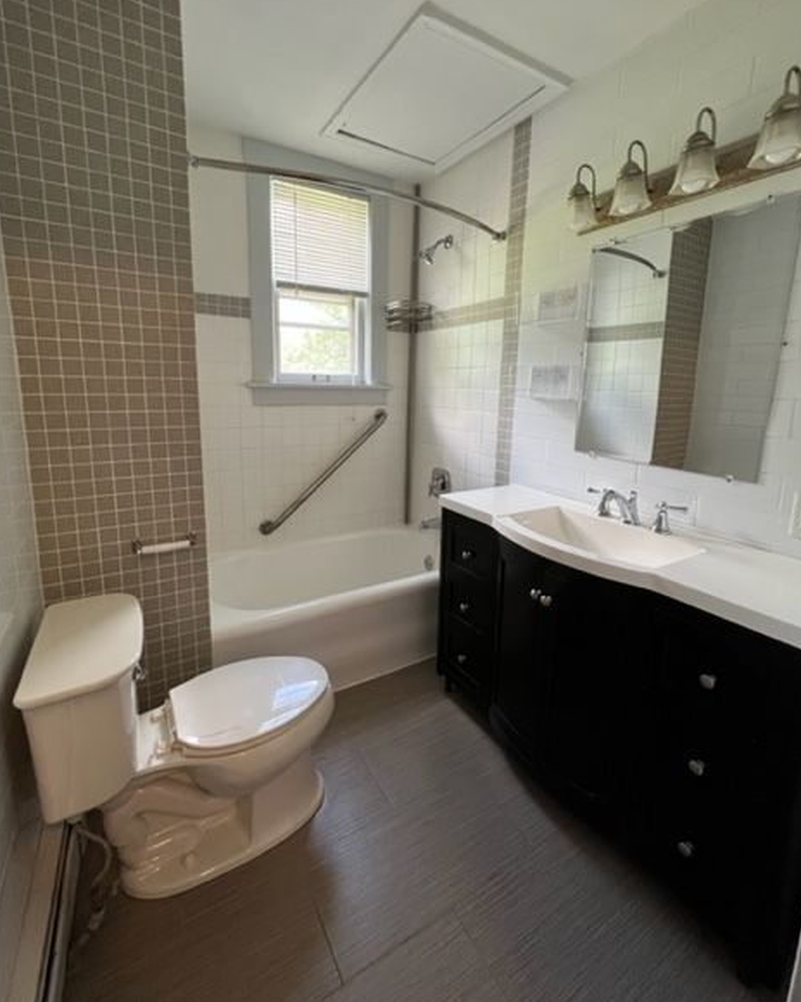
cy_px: 458
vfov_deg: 100.5
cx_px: 394
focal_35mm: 14
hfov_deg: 88.0
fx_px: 415
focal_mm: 1.57
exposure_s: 1/60
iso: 160
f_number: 1.8
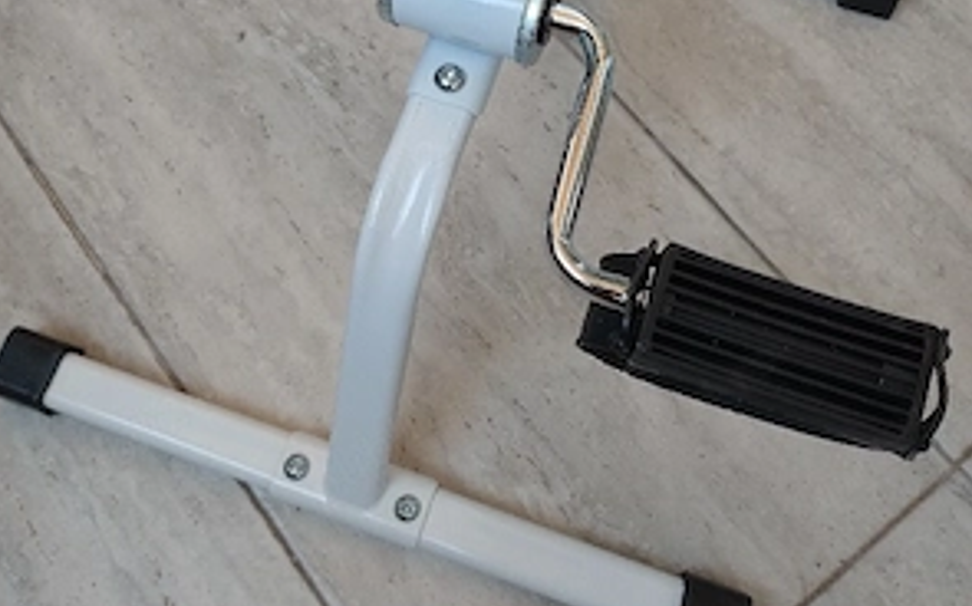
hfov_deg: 54.0
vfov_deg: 35.0
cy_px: 209
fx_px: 953
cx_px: 481
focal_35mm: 36
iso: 591
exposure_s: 1/50
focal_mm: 4.71
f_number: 1.7
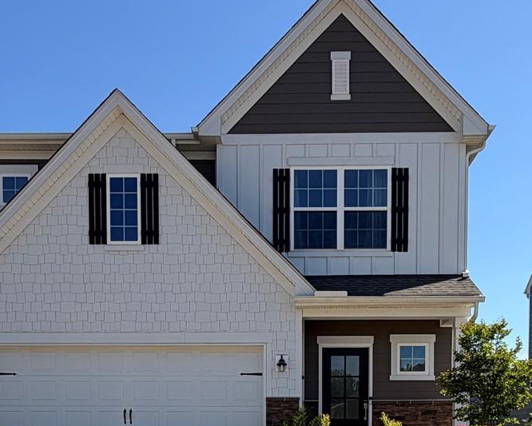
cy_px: 467
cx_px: 292
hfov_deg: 43.8
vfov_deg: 31.7
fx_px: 661
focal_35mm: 42
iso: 20
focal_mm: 2.22
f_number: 2.2
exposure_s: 1/799
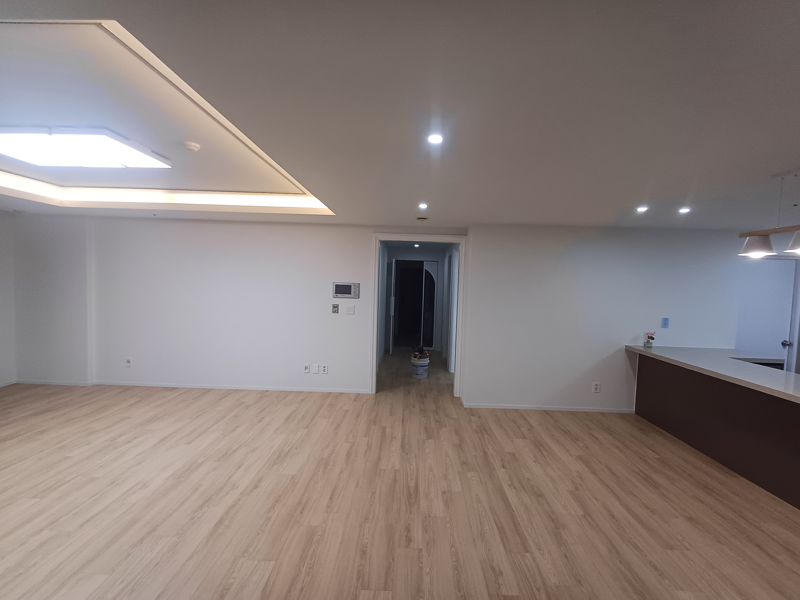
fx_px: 370
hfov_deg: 94.5
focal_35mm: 16
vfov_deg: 78.1
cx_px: 400
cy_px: 300
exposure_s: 1/60
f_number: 2.2
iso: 64
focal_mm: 1.64
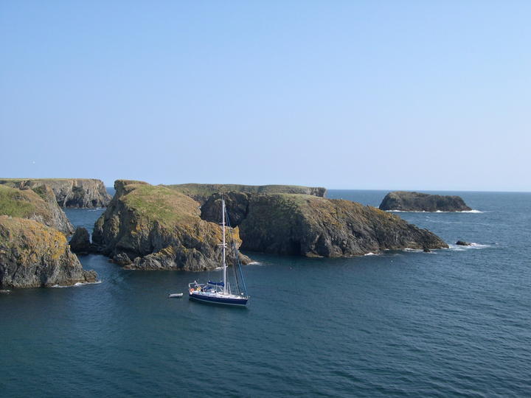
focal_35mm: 38
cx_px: 266
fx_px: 583
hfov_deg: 49.0
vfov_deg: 37.7
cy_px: 199
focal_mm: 8
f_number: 7.6
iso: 100
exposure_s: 1/150
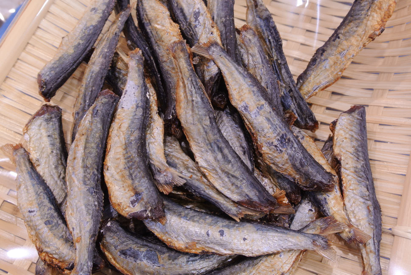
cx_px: 206
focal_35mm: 51
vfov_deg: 26.6
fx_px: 583
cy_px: 138
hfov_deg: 38.8
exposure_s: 1/5
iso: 200
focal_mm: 18.9
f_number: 9
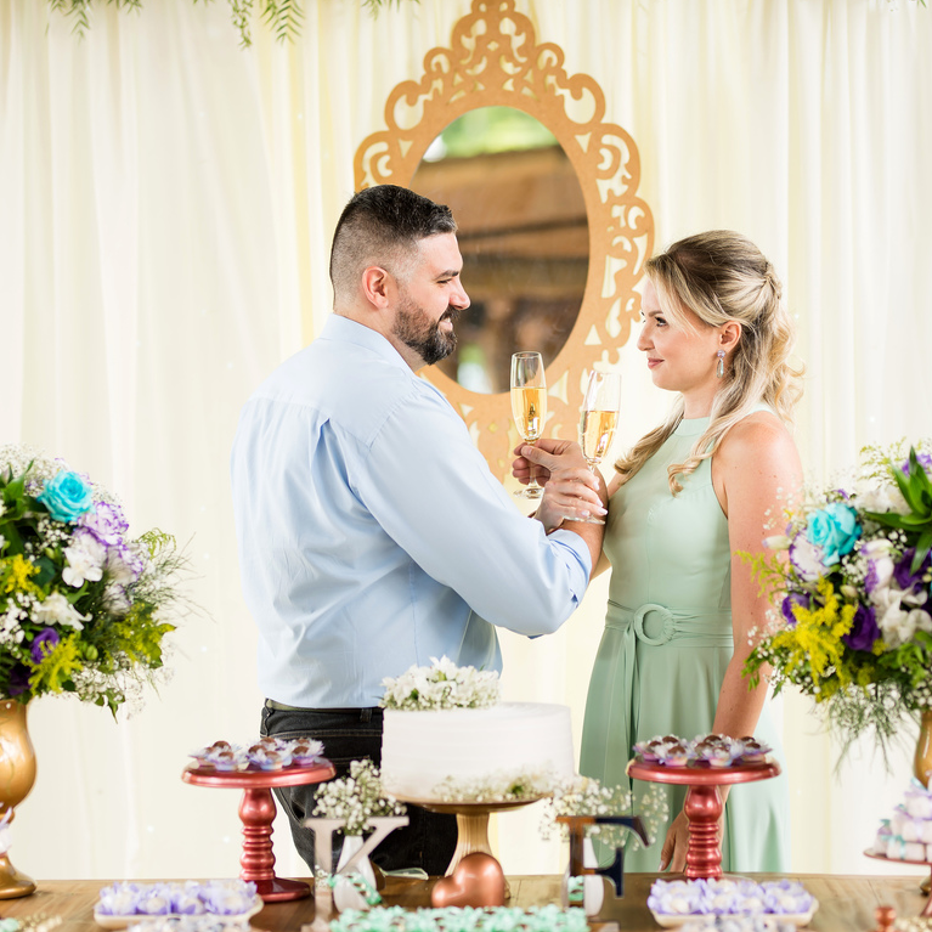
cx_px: 469
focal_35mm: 113
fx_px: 3442
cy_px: 481
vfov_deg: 15.4
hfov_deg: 15.4
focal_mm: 85
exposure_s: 1/320
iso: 100
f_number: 1.8
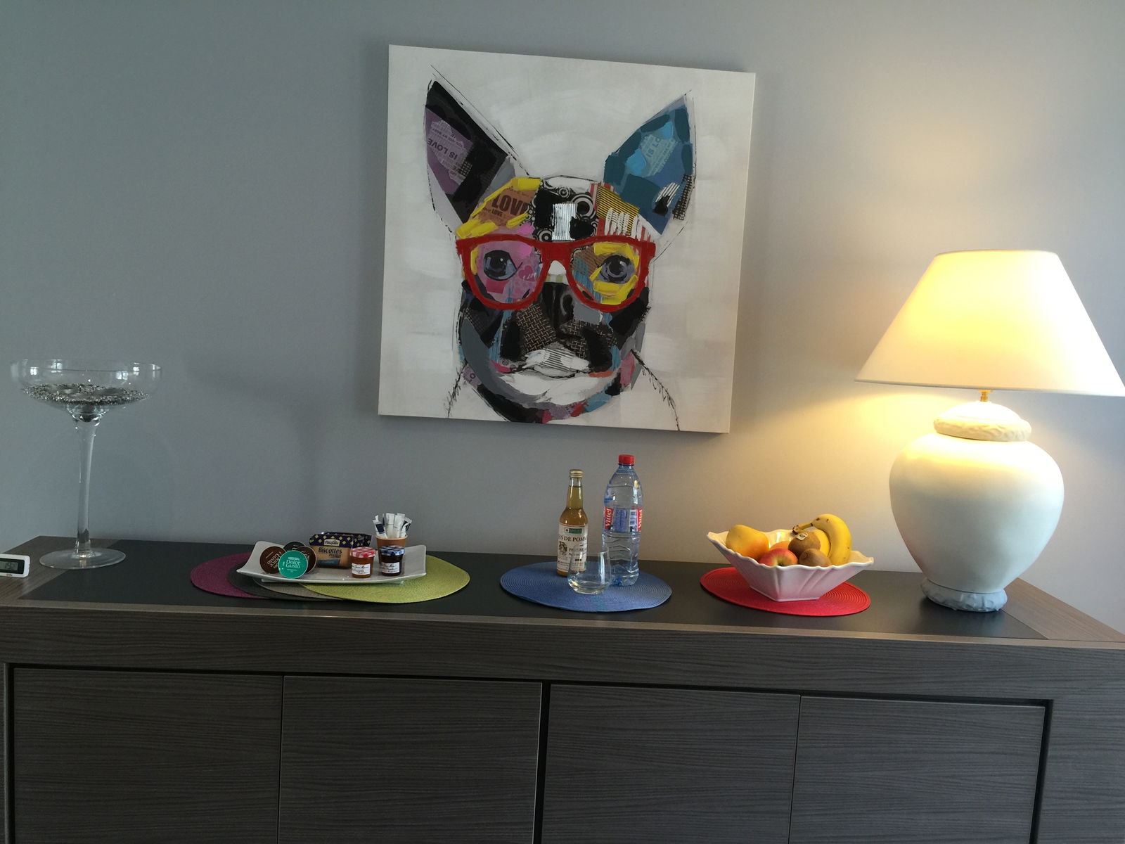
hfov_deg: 61.7
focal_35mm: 29
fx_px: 942
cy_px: 422
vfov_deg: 48.2
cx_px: 562
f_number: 2.2
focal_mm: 4.15
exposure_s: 1/33
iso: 40
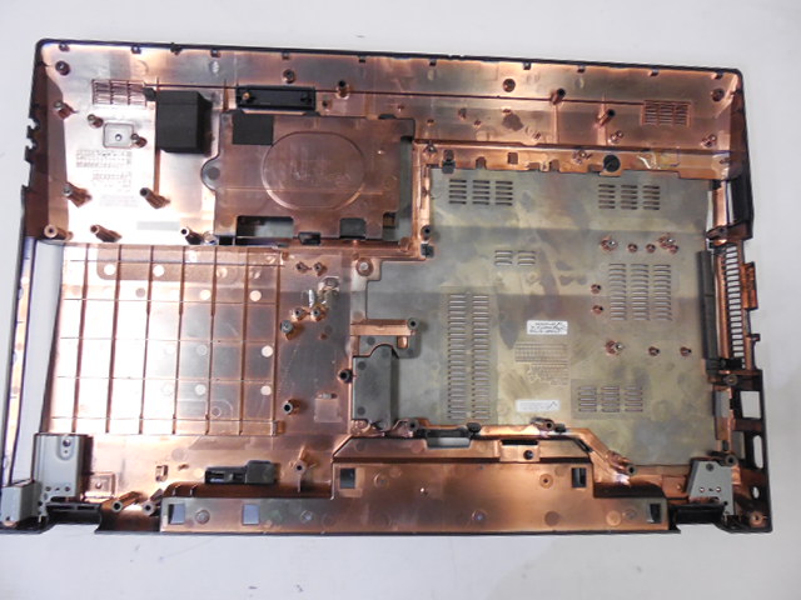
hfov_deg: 67.3
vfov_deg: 53.1
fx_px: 602
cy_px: 300
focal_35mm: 26
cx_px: 400
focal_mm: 4.6
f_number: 3.5
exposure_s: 1/50
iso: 800
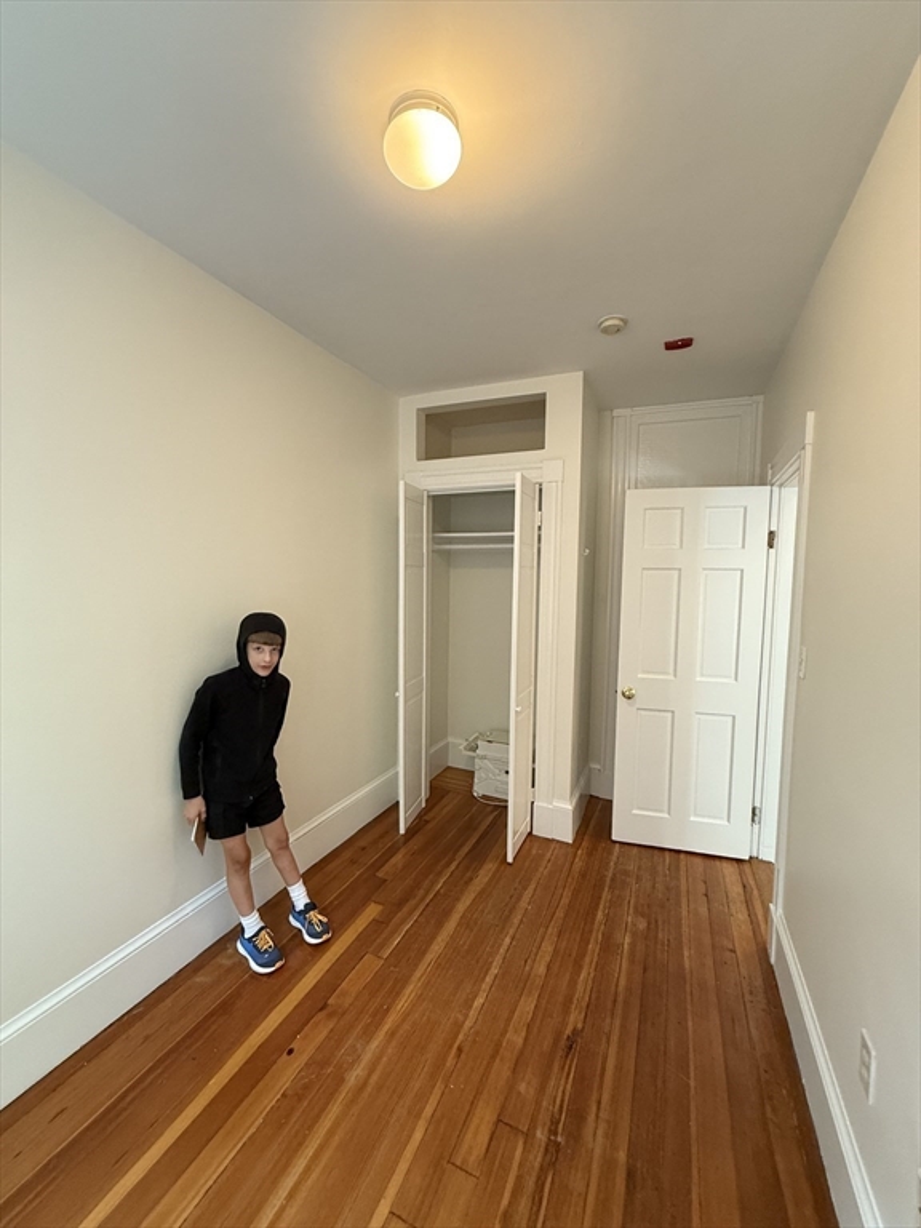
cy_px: 614
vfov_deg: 102.1
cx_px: 460
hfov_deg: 85.7
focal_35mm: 14
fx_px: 497
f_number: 2.2
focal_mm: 2.22
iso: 400
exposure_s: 1/60
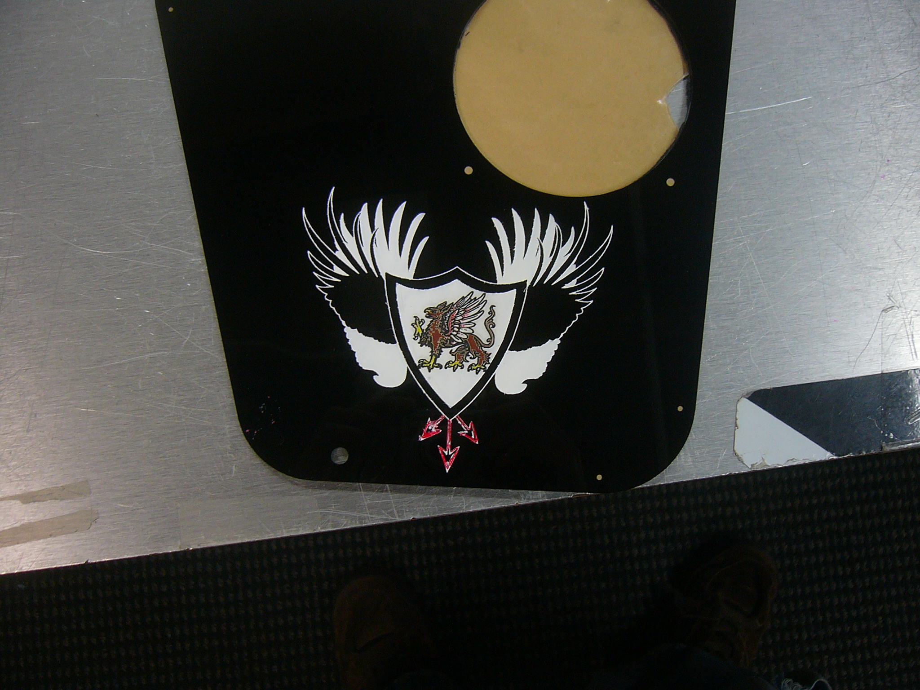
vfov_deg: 40.7
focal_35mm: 35
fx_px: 930
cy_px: 345
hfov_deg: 52.6
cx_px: 460
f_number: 2.8
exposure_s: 1/20
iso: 100
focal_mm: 5.8
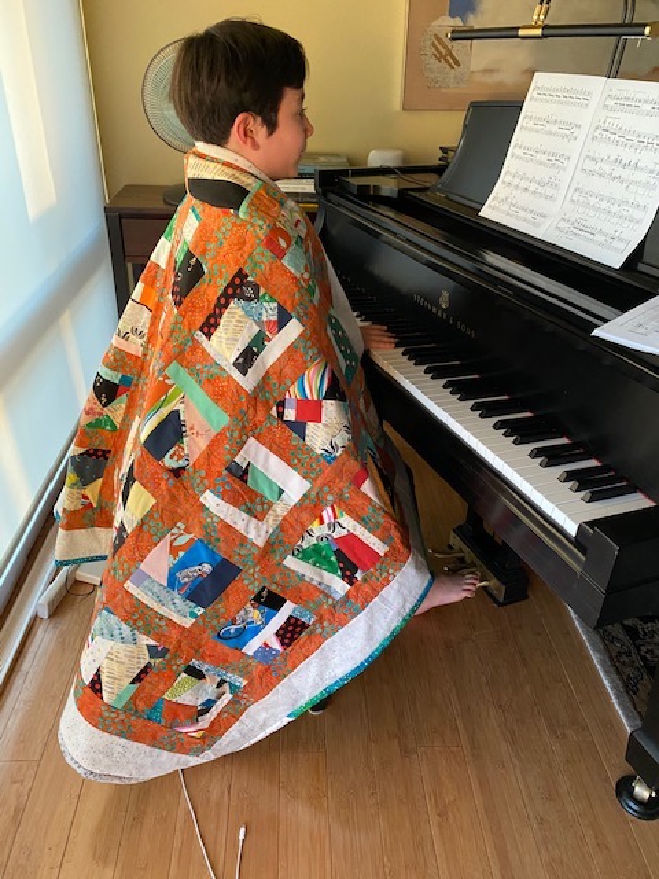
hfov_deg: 53.1
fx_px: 660
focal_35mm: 26
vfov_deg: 67.3
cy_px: 440
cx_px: 330
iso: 500
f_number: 1.8
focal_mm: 4.25
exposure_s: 1/60
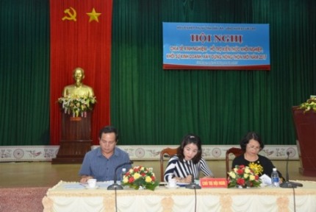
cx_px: 158
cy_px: 106
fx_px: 396
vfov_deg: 30.0
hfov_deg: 43.5
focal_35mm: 45
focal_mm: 30
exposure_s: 1/60
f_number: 4.2
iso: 1100
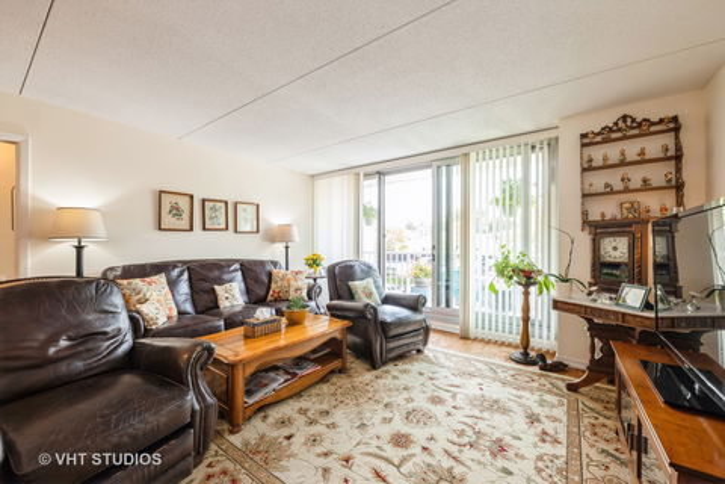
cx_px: 362
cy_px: 242
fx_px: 282
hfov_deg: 104.3
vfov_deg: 81.2
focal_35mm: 14
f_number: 8
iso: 200
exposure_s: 1/5
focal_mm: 14
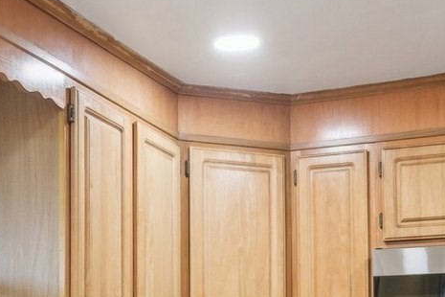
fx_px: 816
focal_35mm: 66
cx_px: 170
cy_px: 356
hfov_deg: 30.4
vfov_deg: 19.4
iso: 320
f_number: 5.6
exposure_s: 1/20
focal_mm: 10
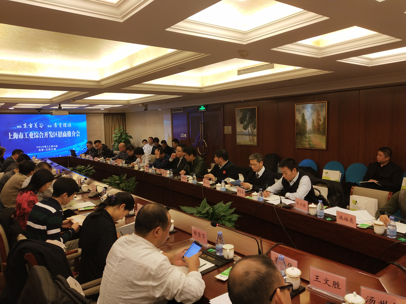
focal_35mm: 30
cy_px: 152
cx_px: 203
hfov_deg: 60.0
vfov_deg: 46.8
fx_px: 352
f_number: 1.8
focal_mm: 3.95
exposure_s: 1/50
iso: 155
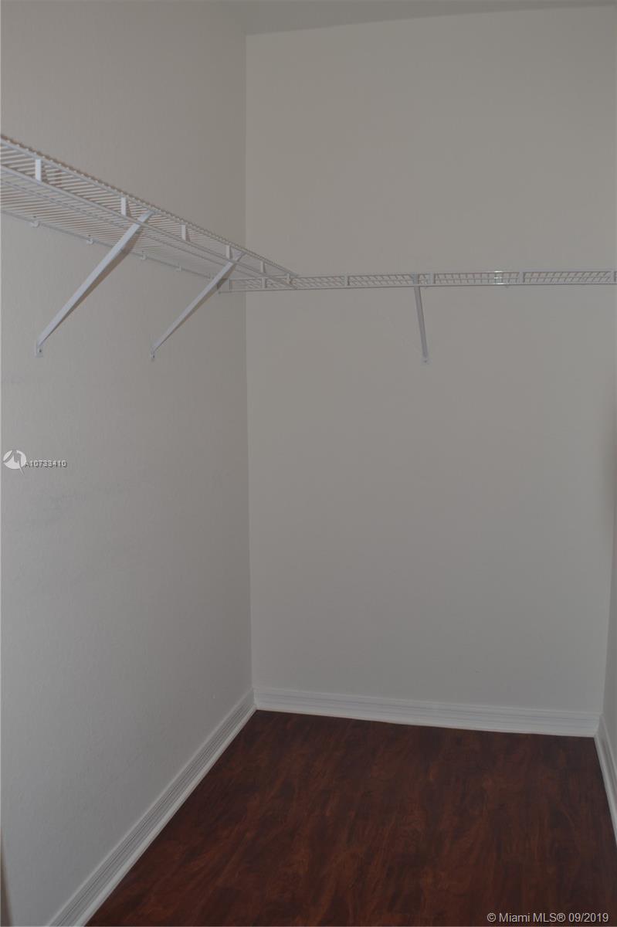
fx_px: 1003
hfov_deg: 34.2
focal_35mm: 39
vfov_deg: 49.6
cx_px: 308
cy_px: 464
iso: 100
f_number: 5
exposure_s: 1/30
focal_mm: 26
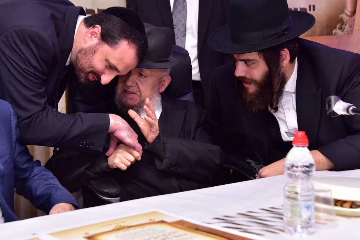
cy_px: 116
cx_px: 170
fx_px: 710
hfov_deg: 28.4
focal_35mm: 71
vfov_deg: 19.2
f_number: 5.6
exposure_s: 1/125
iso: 1250
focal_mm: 58
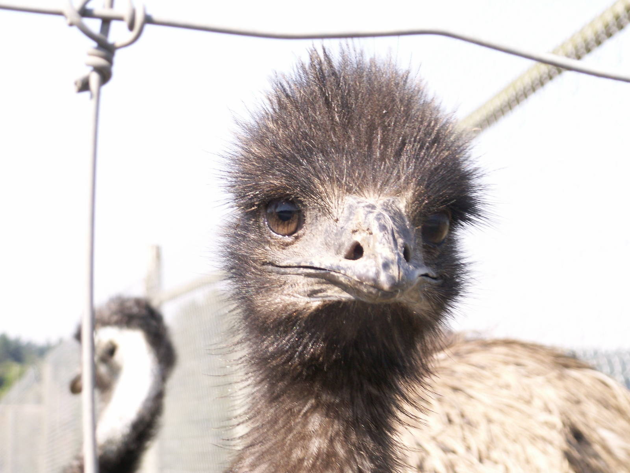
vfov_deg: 13.7
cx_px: 315
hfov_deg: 18.2
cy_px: 236
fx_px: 1966
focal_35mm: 108
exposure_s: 1/100
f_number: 5.6
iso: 50
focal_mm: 17.59
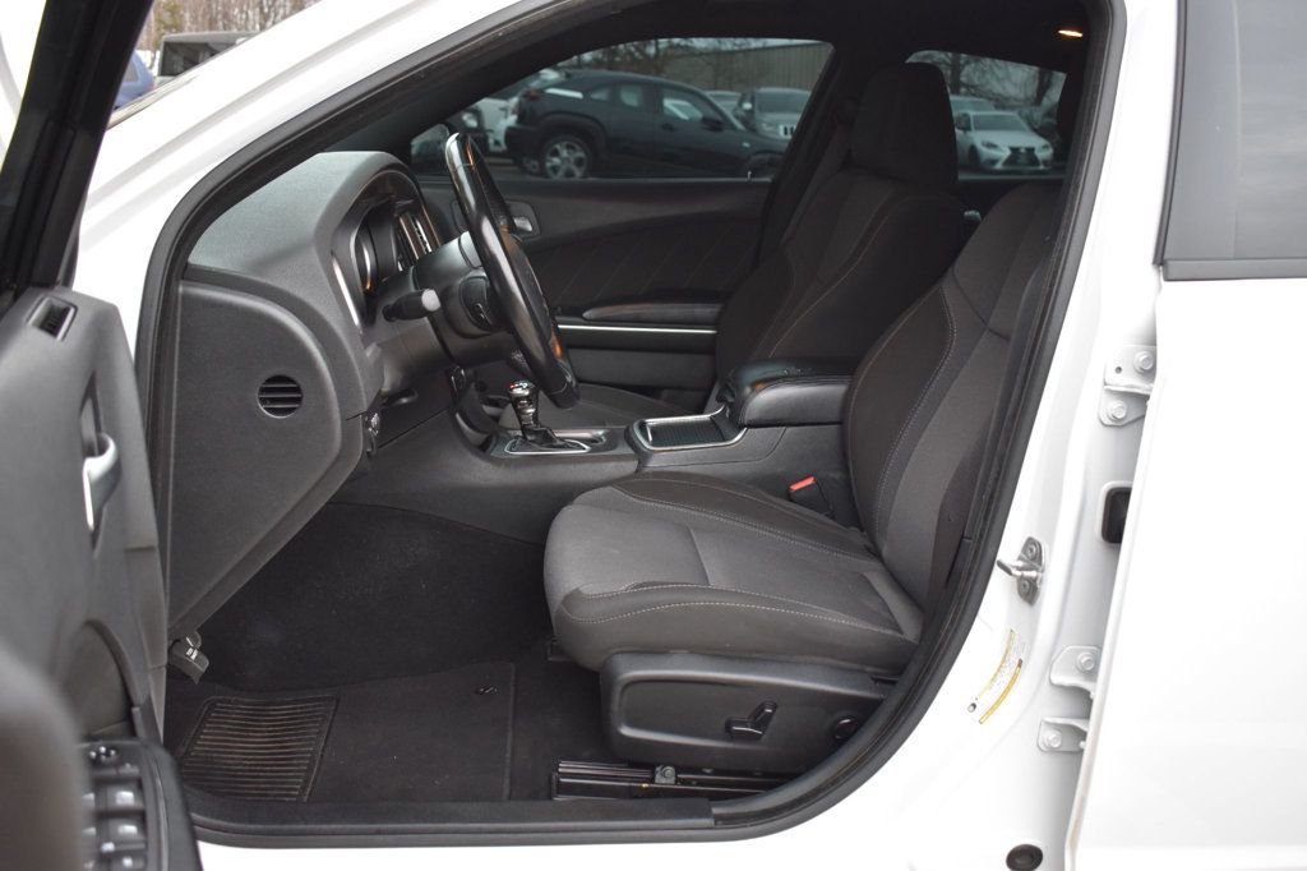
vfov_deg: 38.3
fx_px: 1252
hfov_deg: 55.1
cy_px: 436
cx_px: 654
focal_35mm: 34
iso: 800
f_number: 4
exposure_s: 1/60
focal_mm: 23
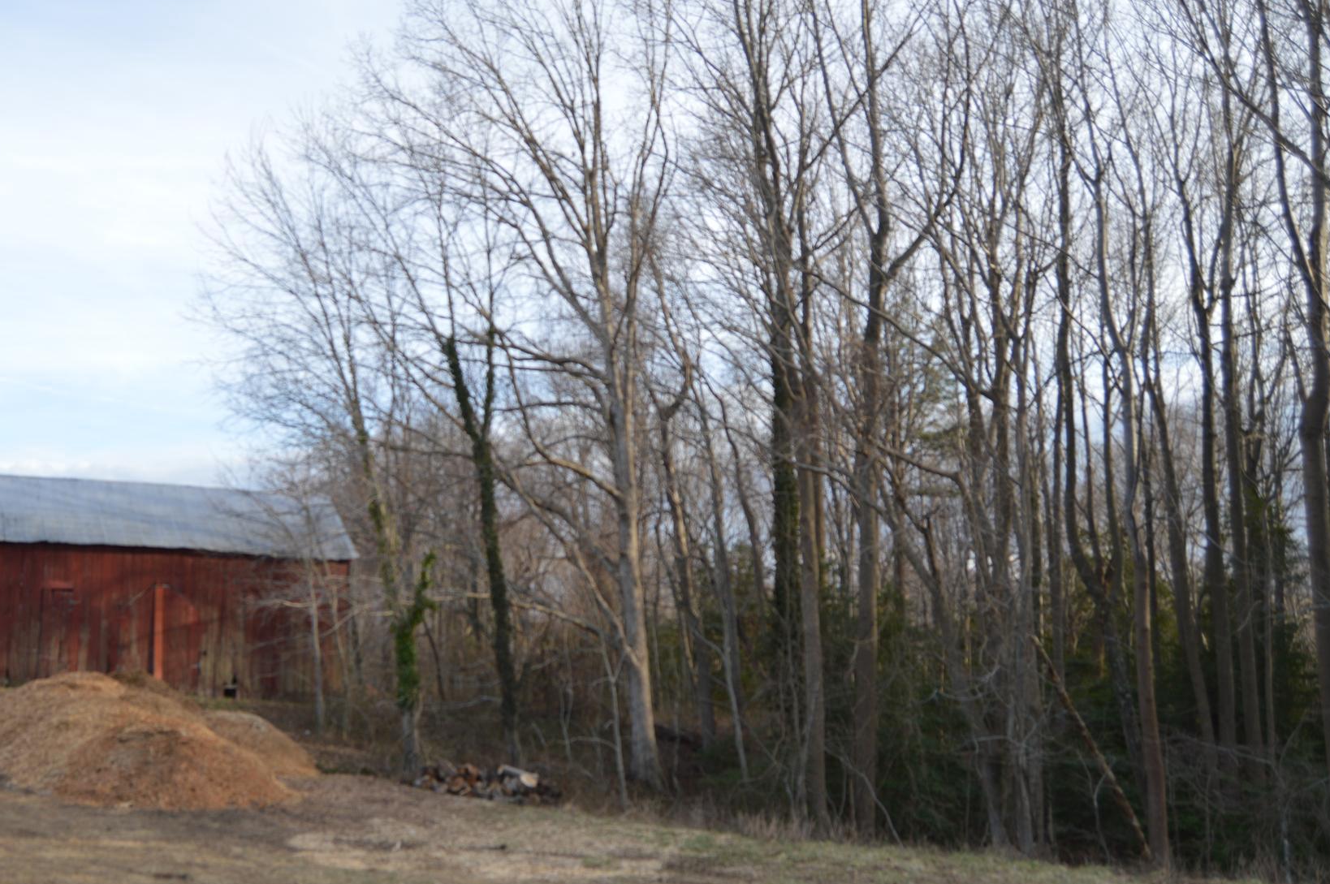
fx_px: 1315
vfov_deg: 37.1
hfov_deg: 53.2
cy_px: 513
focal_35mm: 36
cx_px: 520
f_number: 5
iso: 100
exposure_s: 1/200
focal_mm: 19
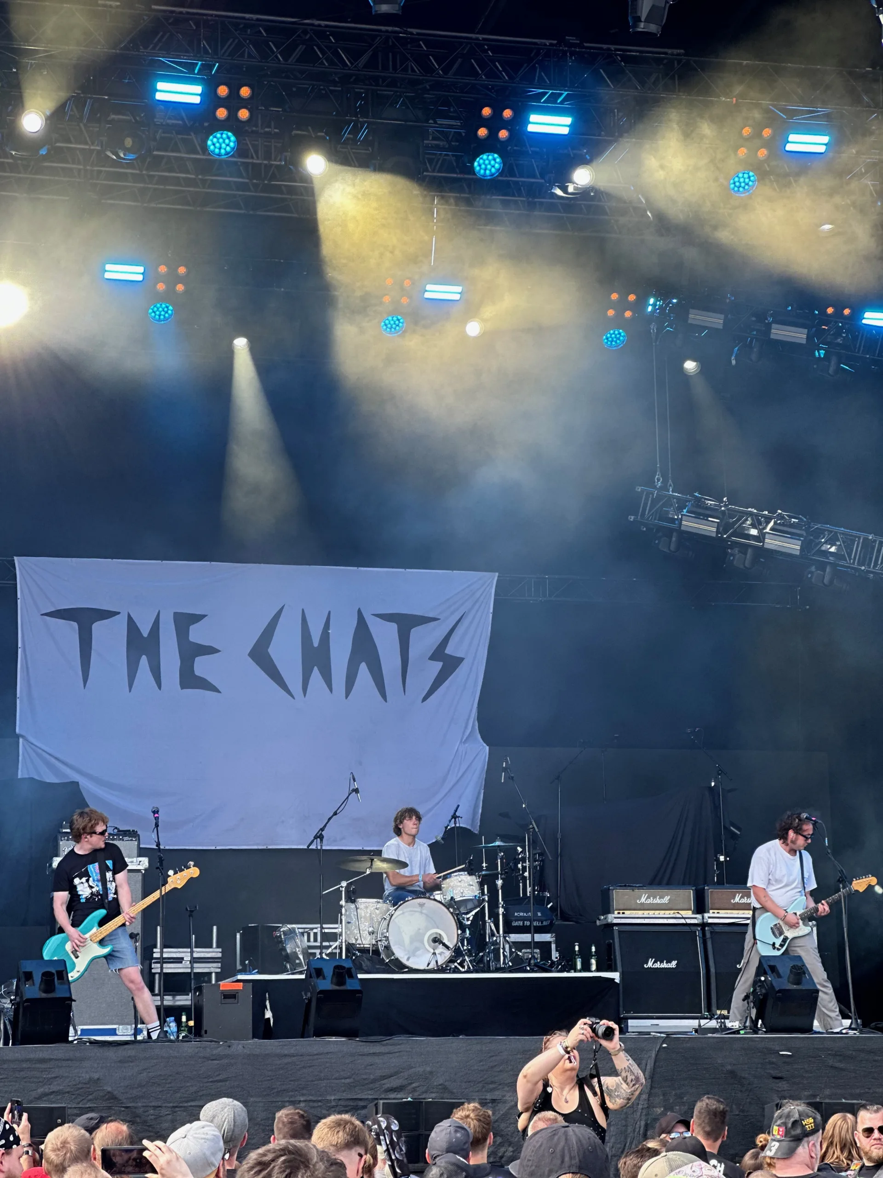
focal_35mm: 77
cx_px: 442
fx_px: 2619
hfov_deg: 19.1
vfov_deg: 25.3
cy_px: 589
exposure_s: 1/133
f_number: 2.8
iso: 40
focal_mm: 9
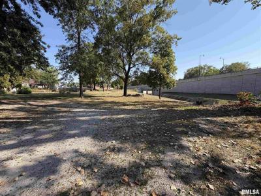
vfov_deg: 85.7
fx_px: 106
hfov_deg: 102.1
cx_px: 130
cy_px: 98
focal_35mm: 14
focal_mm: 2.22
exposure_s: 1/625
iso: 40
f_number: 2.2
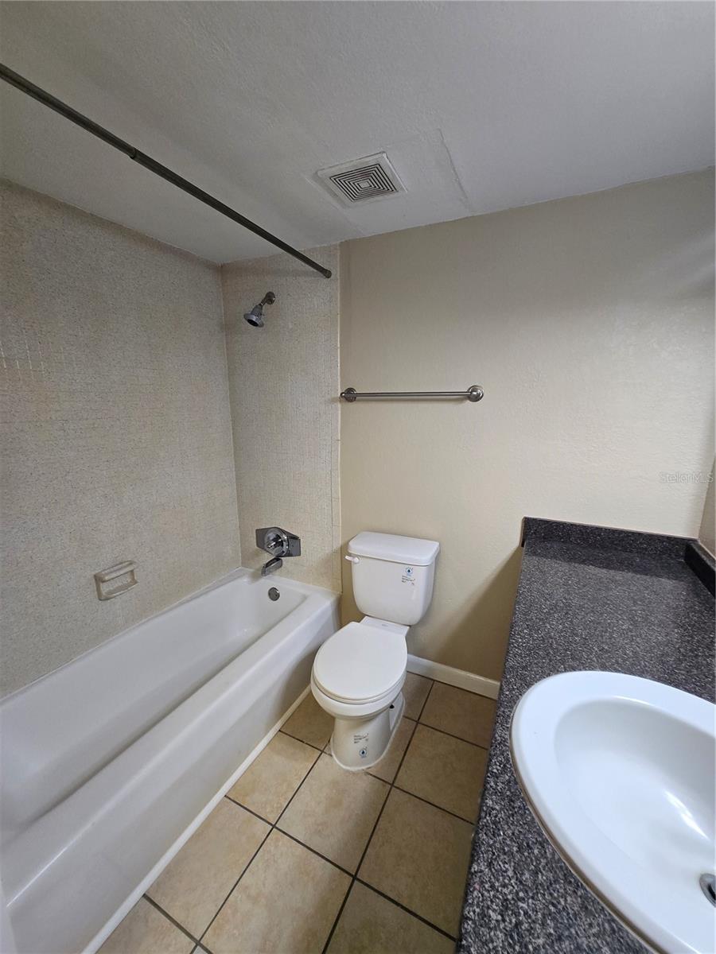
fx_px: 359
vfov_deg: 106.2
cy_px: 477
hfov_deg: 89.9
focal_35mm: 13
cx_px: 358
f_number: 2.2
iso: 125
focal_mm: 1.7
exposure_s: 1/60
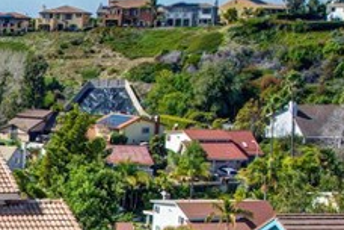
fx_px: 946
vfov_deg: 13.6
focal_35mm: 99
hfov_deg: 18.2
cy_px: 232
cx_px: -183
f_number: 2.8
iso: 110
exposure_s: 1/2000
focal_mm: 8.4
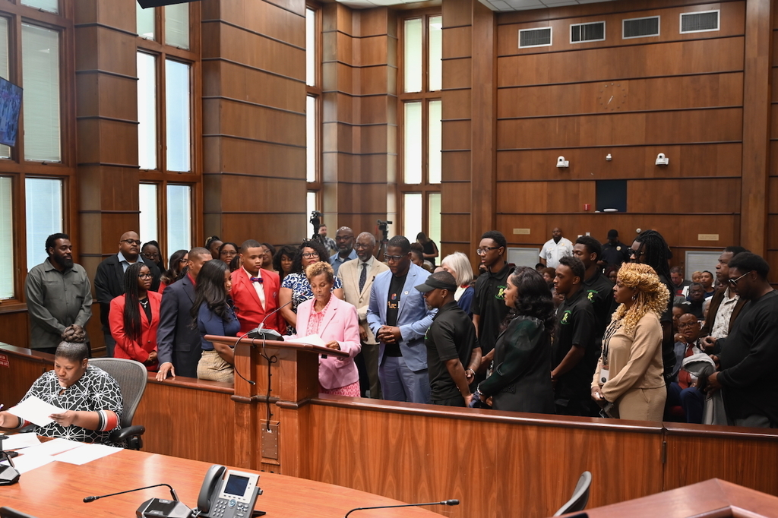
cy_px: 259
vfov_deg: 36.8
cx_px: 389
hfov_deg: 53.1
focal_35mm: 36
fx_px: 778
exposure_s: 1/125
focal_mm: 36
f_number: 4
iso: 1100
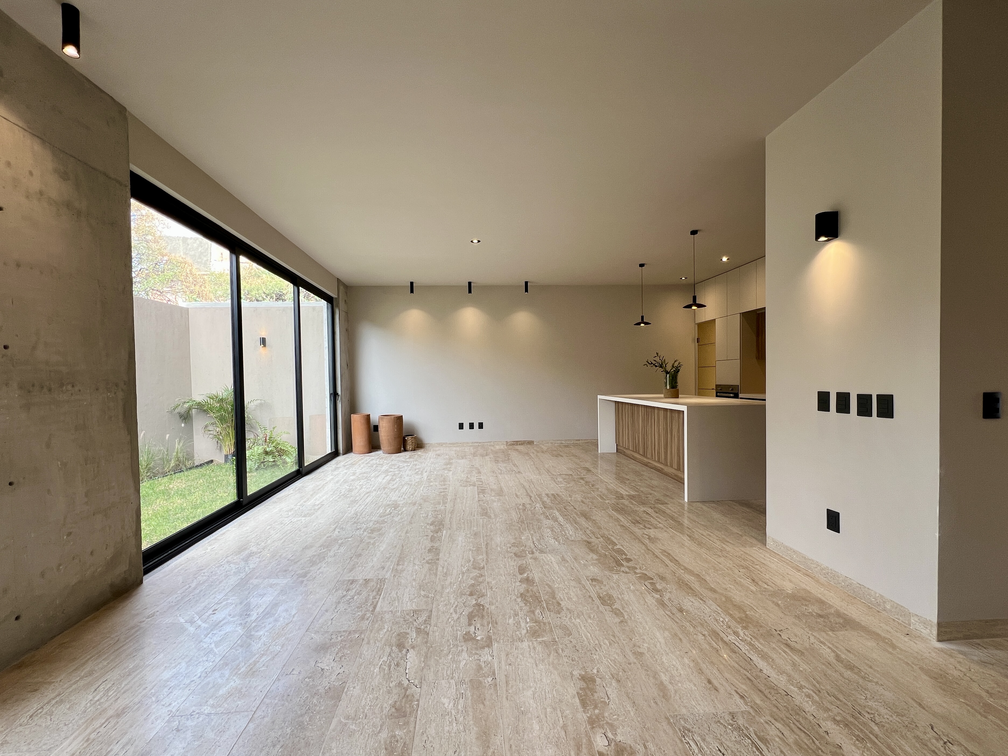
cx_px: 491
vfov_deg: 85.6
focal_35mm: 14
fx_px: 408
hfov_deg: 102.0
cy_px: 393
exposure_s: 1/99
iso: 40
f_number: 1.8
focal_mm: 1.57
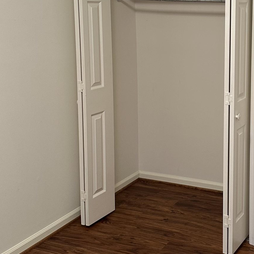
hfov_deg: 29.0
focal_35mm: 57
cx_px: 221
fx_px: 473
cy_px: 82
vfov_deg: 29.8
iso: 160
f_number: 1.78
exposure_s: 1/60
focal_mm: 6.86
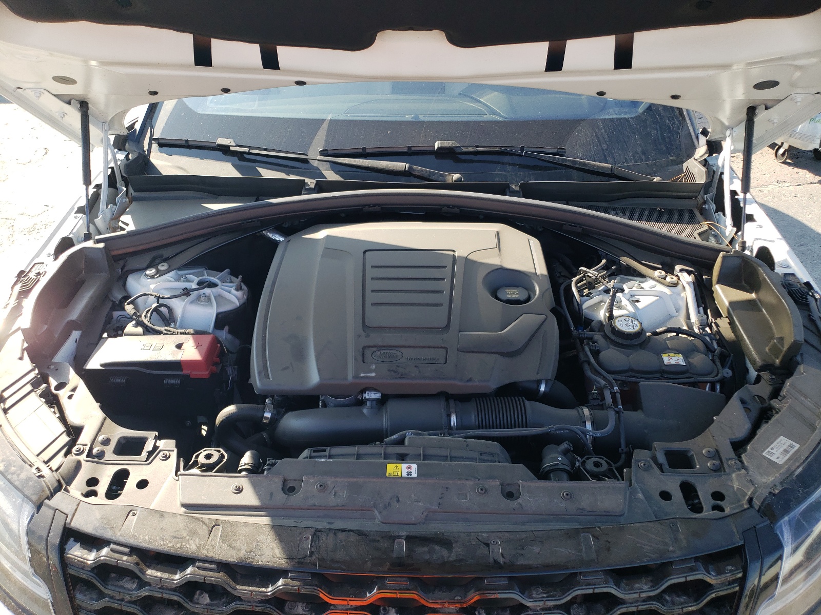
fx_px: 617
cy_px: 308
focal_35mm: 26
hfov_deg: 67.3
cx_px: 410
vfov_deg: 53.1
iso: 50
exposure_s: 1/625
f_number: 1.5
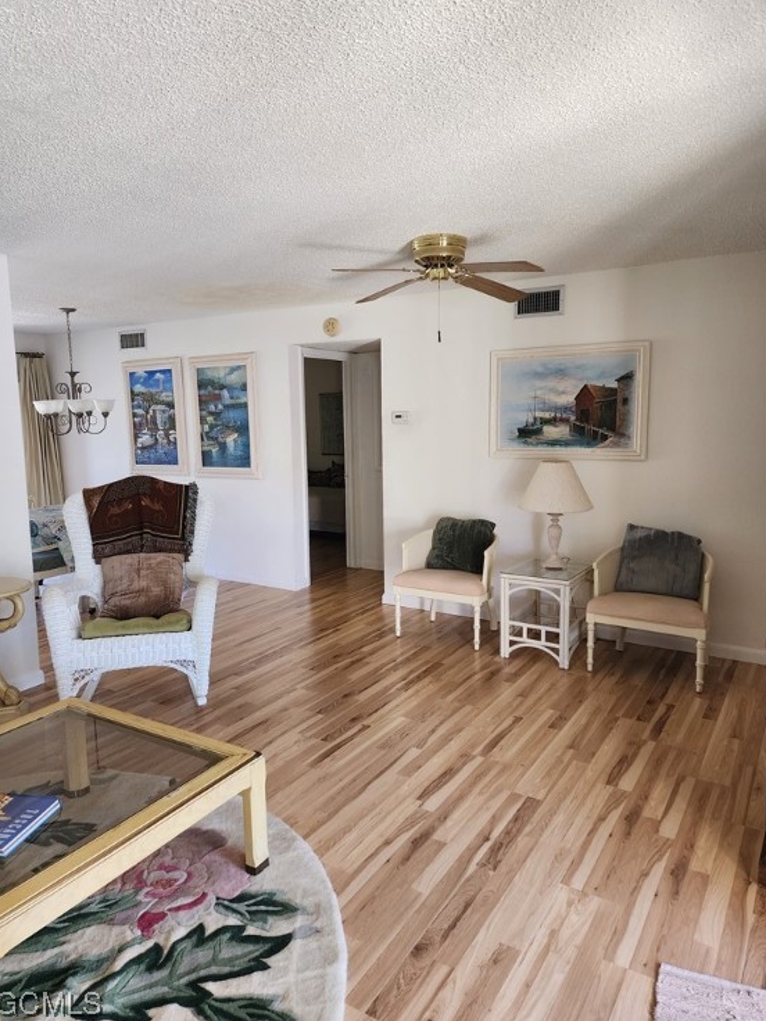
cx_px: 369
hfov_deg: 56.8
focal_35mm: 24
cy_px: 502
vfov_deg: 71.6
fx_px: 708
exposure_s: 1/120
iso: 320
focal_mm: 6.4
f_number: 1.8
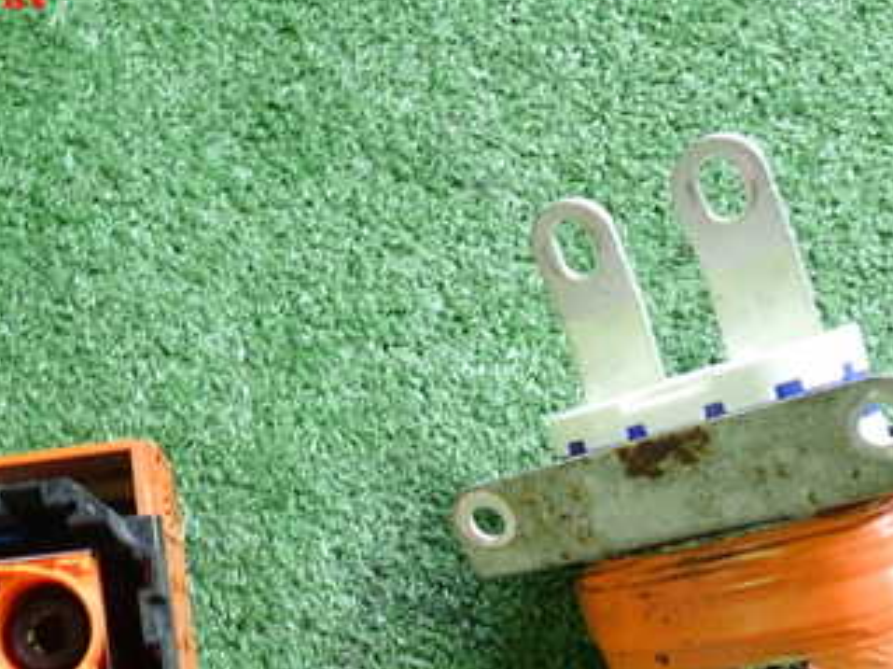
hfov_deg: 40.3
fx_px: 1212
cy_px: 585
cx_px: 375
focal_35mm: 47
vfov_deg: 29.7
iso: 200
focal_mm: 4.5
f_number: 2
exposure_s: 1/30
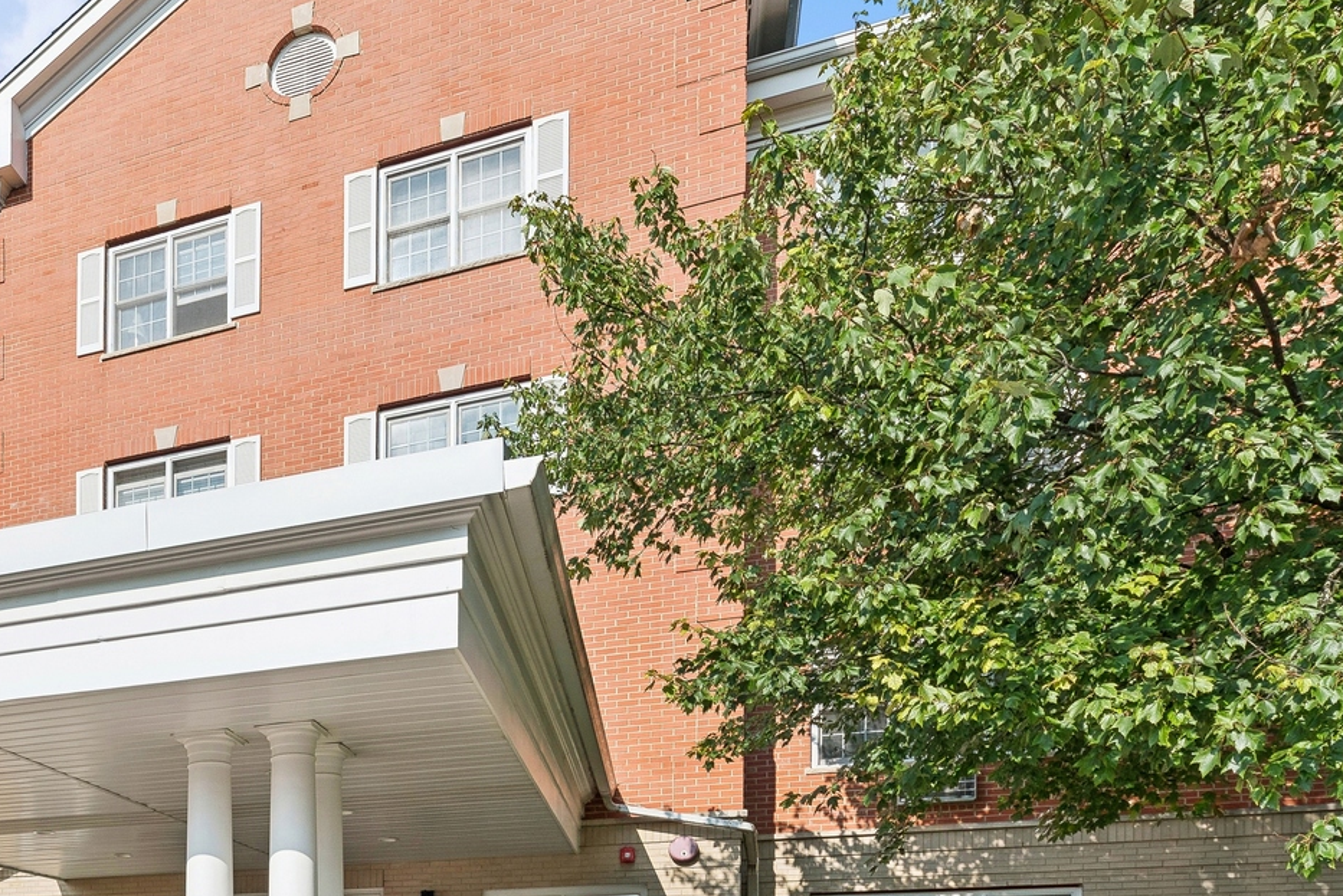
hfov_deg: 61.8
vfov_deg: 49.2
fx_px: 970
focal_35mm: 26
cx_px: 216
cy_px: 555
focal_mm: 15
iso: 200
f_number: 9
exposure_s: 1/500
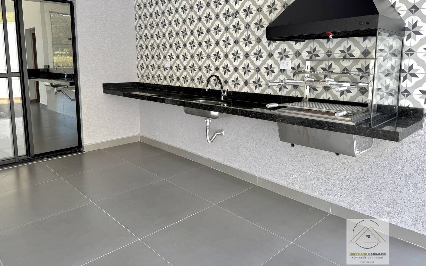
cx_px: 211
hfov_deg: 70.4
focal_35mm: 26
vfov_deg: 47.3
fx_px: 302
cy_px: 105
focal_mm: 6.76
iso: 80
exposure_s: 1/422
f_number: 1.78
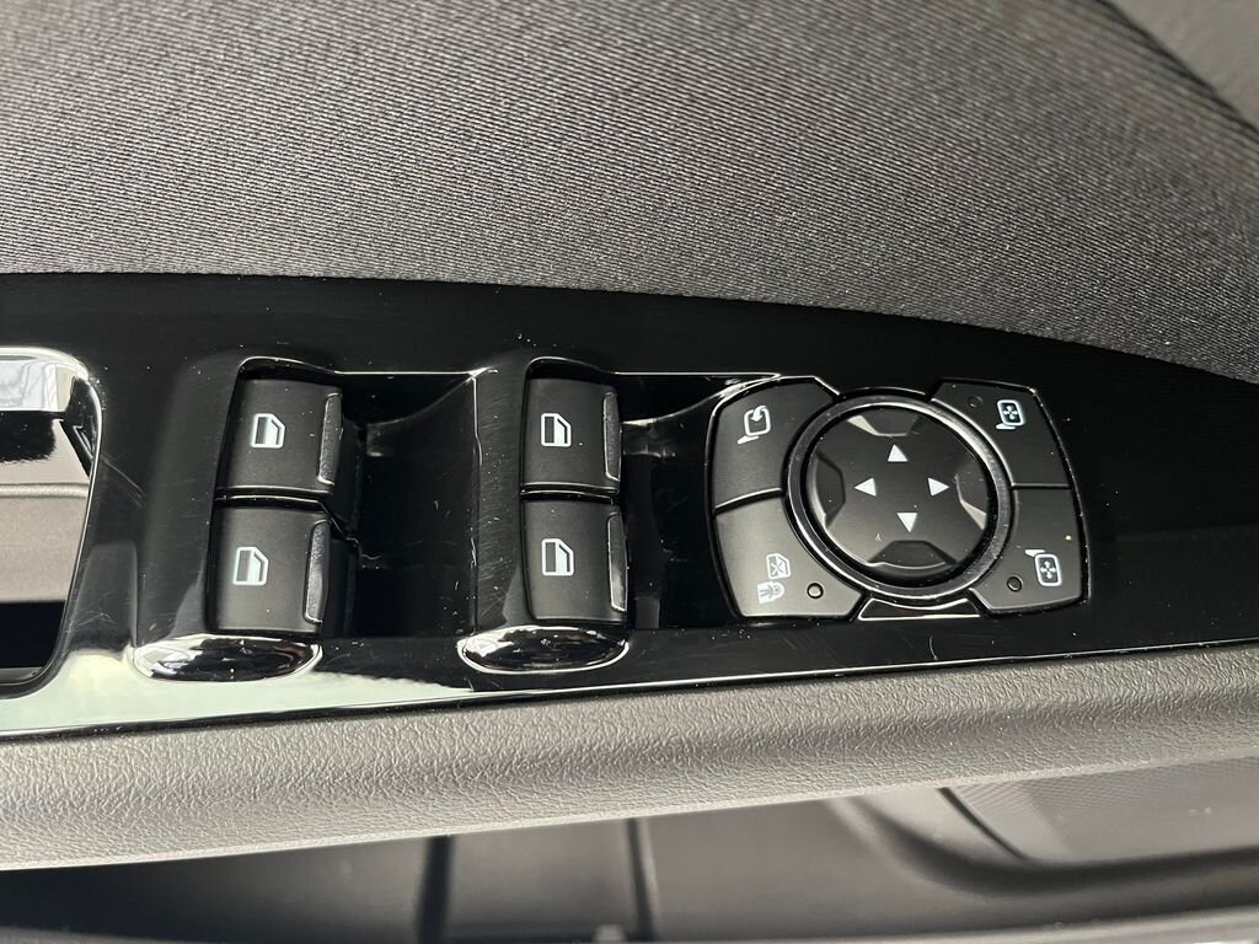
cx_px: 630
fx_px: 946
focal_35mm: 26
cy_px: 472
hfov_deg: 67.3
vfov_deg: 53.1
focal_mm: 5.1
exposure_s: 1/33
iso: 500
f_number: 1.6
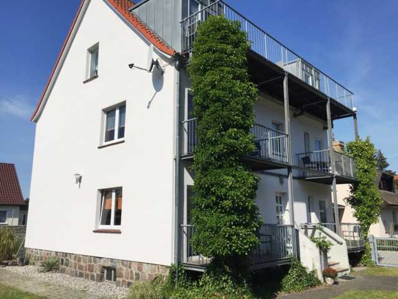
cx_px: 199
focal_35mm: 29
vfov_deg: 48.2
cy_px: 150
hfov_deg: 61.7
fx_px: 333
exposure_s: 1/4950
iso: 32
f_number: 2.2
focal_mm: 4.15
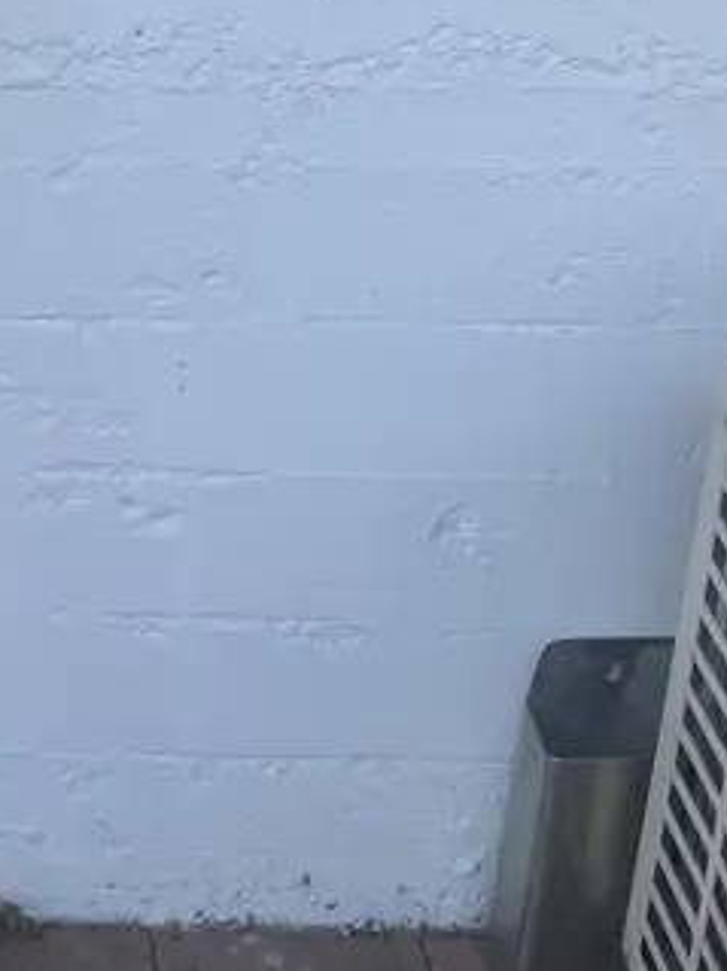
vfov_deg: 21.6
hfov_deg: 15.4
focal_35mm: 90
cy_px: 225
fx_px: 2522
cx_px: -274
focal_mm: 3.99
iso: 50
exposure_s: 1/121
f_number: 1.8
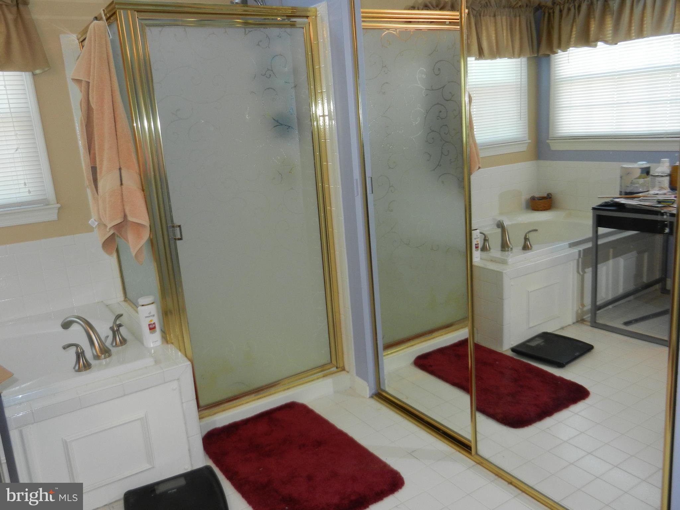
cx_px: 340
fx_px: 570
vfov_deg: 48.2
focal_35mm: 29
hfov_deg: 61.7
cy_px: 255
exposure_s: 1/30
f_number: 3.6
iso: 200
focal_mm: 5.1
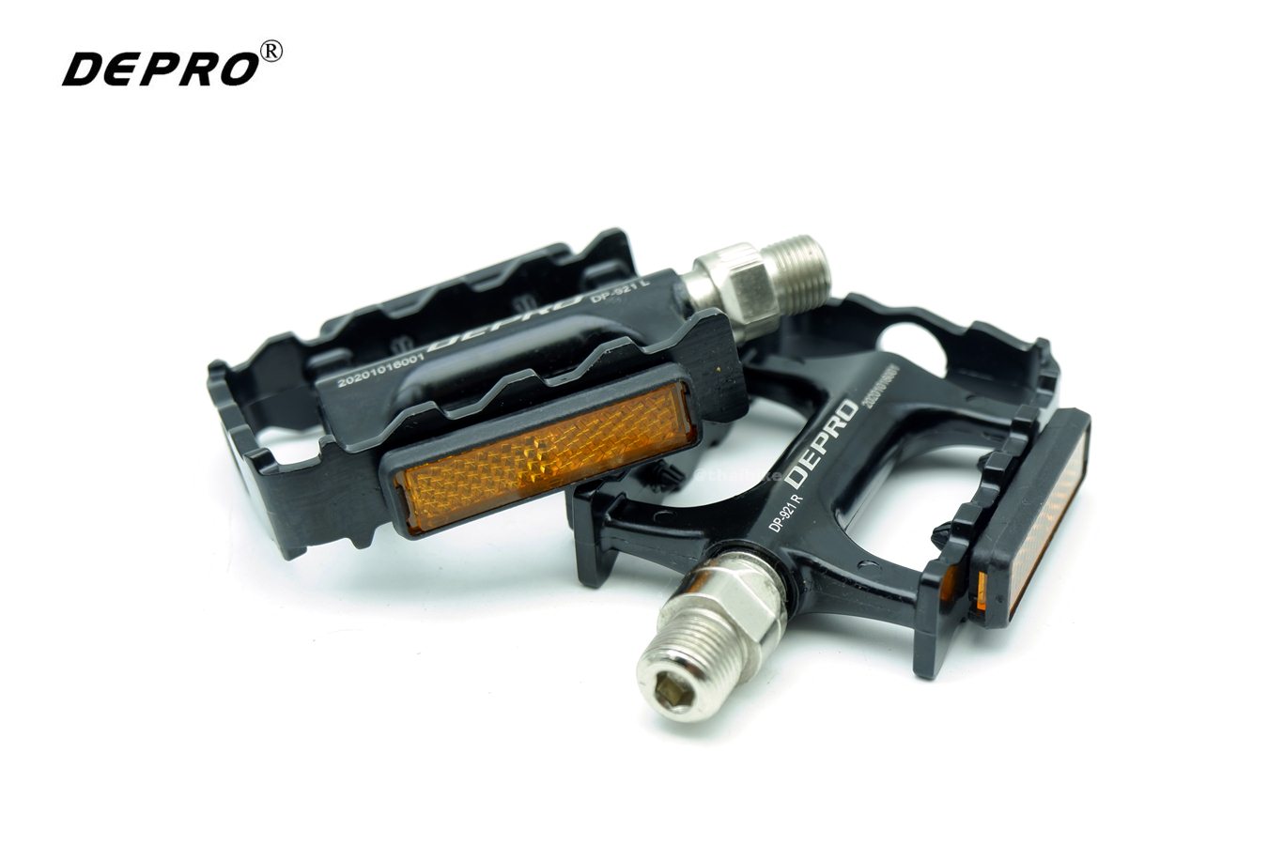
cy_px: 422
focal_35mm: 47
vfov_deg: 28.6
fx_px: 1655
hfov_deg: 41.9
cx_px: 634
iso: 200
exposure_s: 1/56
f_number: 4.7
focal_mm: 31.4
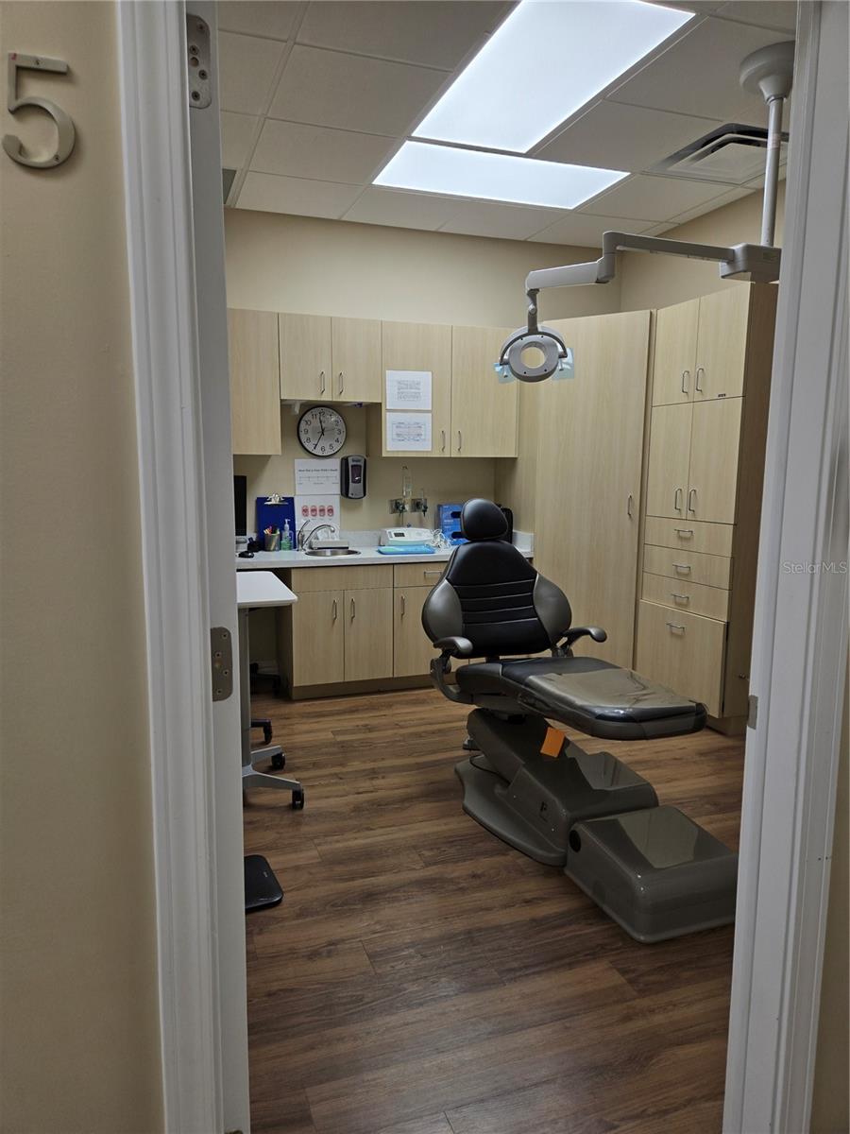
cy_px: 567
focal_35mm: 23
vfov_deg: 73.9
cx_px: 425
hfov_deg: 58.9
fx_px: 753
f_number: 1.8
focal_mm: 5.4
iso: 50
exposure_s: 1/120
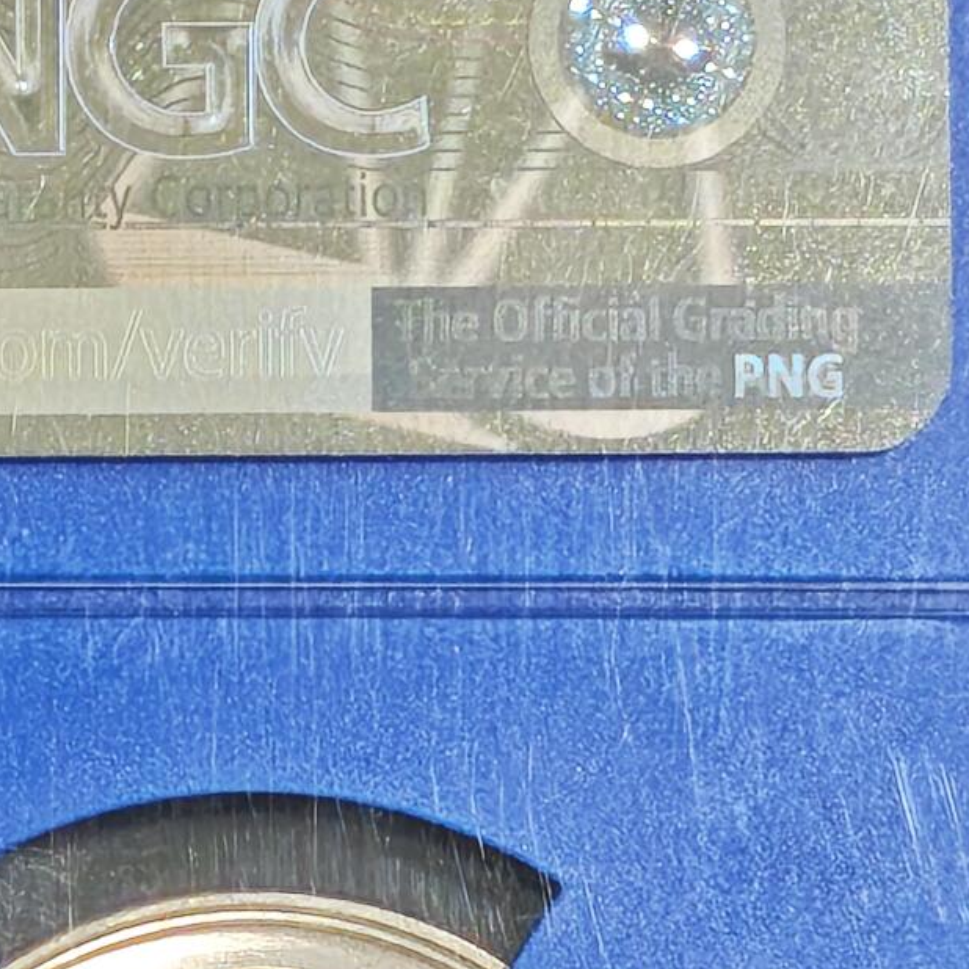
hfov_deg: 5.7
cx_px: 246
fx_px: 9786
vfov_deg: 5.7
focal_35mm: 309
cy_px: 939
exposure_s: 1/731
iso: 50
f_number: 1.5
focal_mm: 4.94
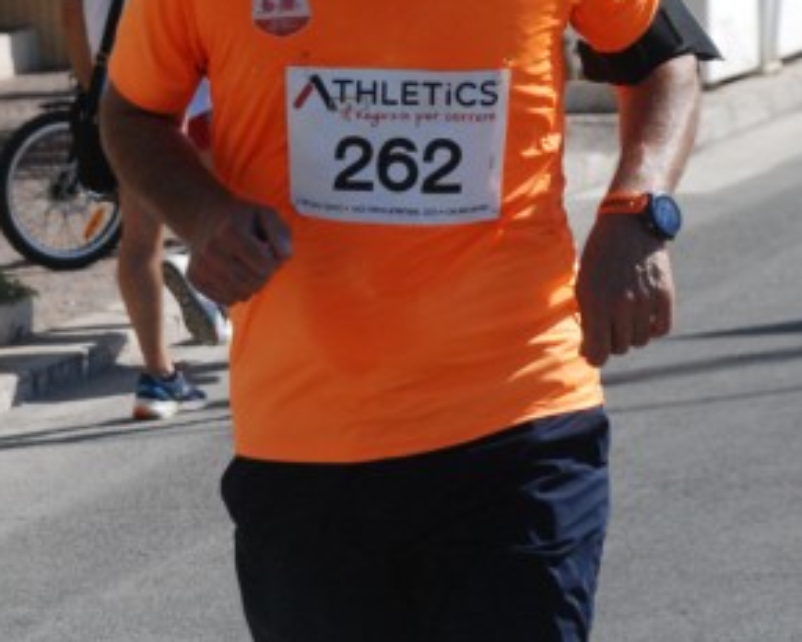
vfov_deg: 5.9
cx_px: 278
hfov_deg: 7.3
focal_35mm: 263
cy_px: 246
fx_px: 6243
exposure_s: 1/2000
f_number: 7.1
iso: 1000
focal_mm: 90
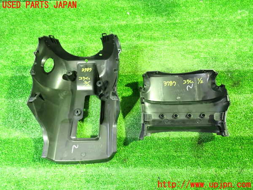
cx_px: 126
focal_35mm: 30
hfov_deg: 60.0
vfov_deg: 46.8
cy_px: 95
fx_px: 219
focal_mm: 5.4
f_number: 2.3
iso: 800
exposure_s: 1/13
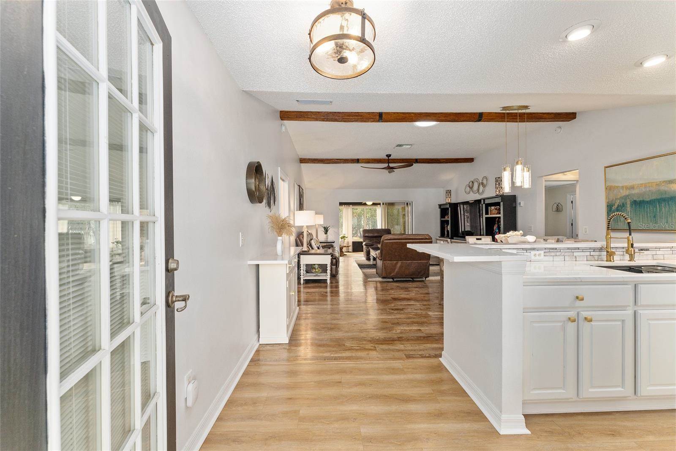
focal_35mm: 14
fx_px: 263
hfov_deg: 104.3
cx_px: 338
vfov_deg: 81.2
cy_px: 226
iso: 500
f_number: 8
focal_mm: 14
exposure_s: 1/25
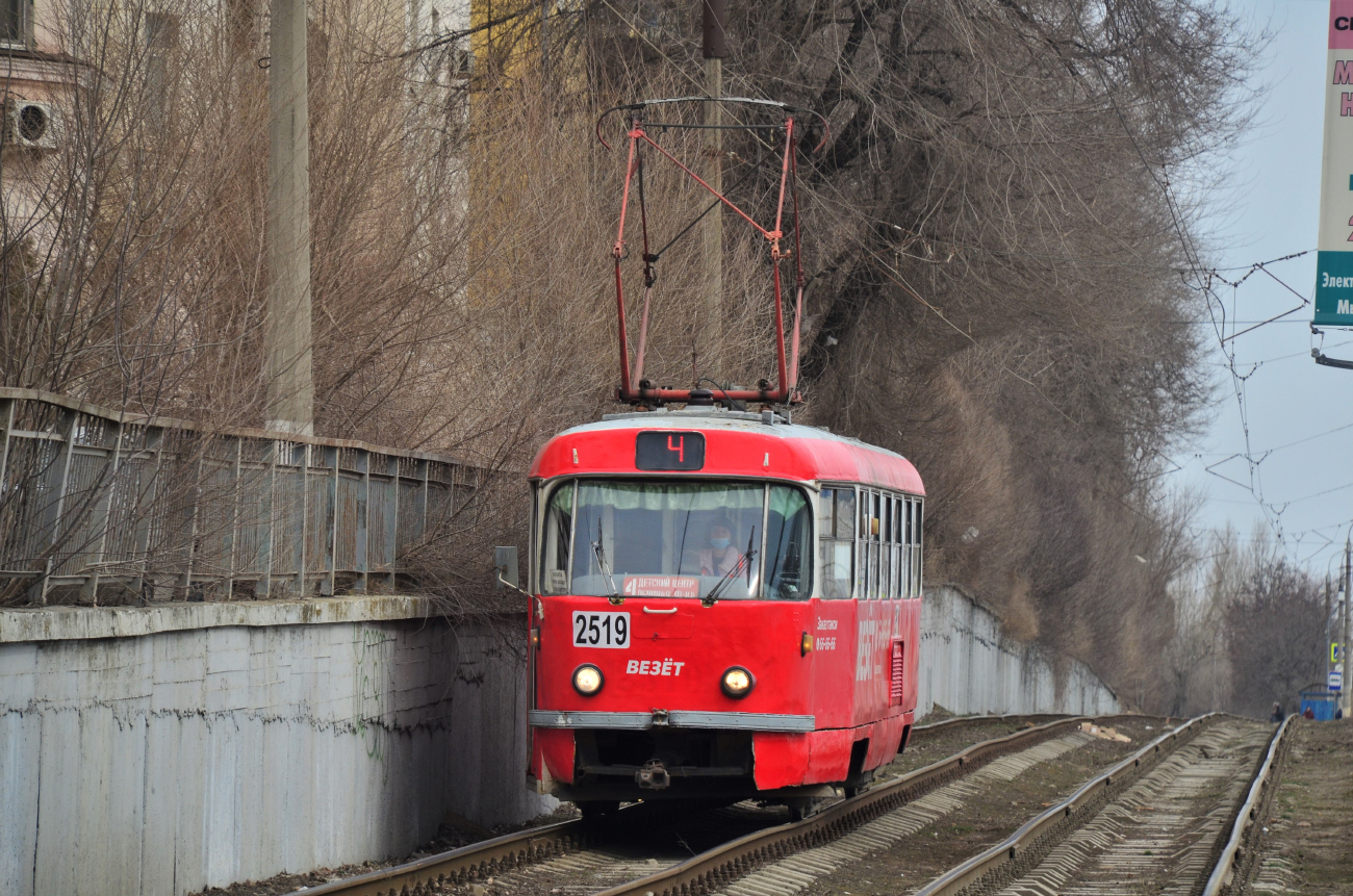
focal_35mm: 202
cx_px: 676
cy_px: 448
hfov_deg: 10.2
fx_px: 7595
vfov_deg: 6.8
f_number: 5.6
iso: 200
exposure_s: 1/640
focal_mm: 135
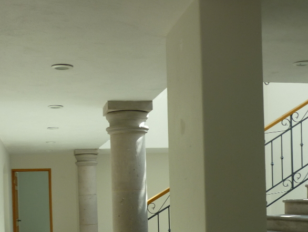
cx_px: 141
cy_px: 209
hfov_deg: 32.2
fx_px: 534
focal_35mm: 60
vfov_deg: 23.8
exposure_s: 1/160
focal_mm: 5.5
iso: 80
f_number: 2.8
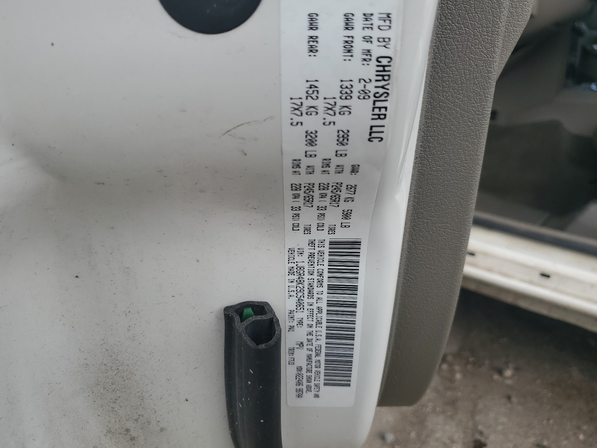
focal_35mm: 26
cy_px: 224
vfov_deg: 53.1
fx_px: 448
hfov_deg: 67.3
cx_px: 298
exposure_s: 1/1000
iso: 50
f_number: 1.5
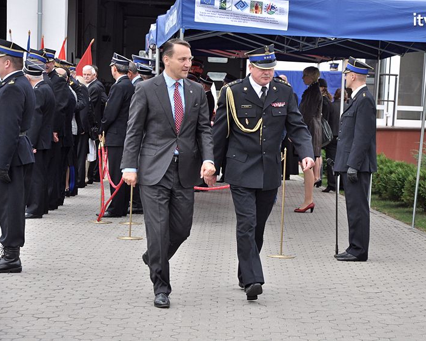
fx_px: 1501
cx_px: 255
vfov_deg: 13.0
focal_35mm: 119
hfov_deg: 16.1
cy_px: 170
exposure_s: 1/500
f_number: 5.6
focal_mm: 70
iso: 500
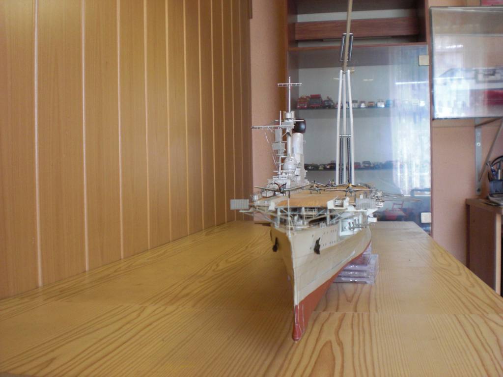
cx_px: 252
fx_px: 552
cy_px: 188
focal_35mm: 38
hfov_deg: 49.0
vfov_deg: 37.7
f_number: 3.1
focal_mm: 6.3
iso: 200
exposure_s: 1/80
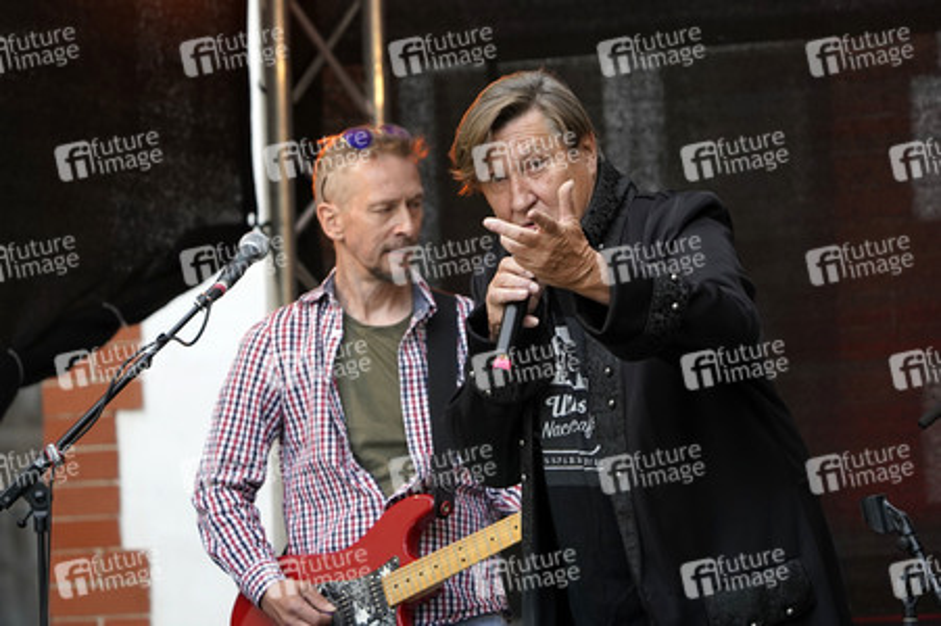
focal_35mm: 306
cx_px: 470
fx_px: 7992
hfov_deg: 6.7
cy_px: 313
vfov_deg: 4.5
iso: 1250
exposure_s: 1/200
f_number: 6.3
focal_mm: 306
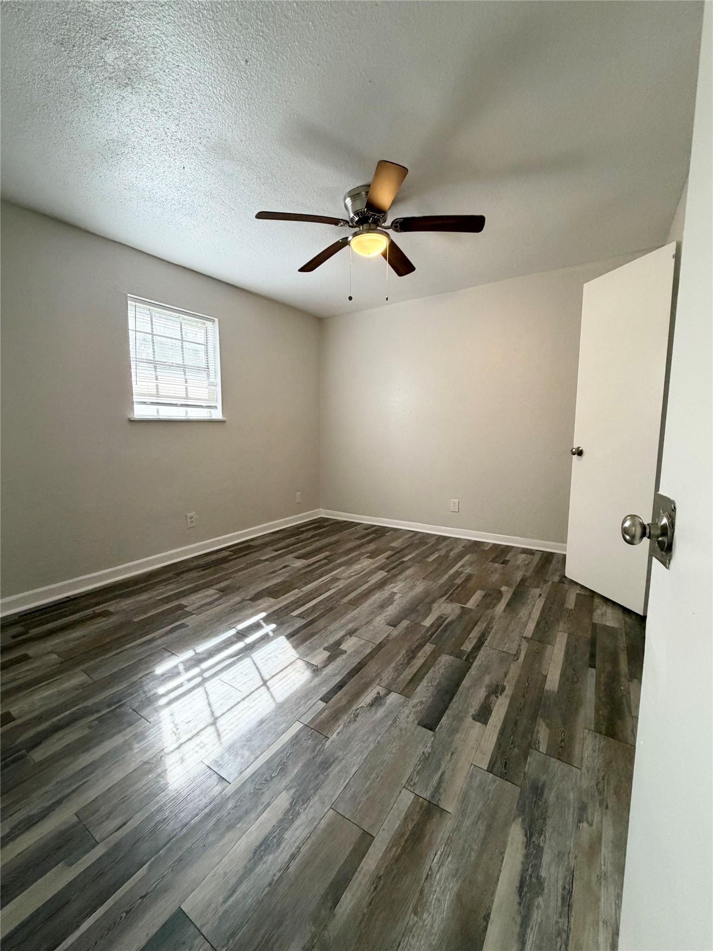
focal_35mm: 14
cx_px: 356
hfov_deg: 85.7
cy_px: 476
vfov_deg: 102.1
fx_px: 384
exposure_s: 1/60
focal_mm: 2.22
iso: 250
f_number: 2.2
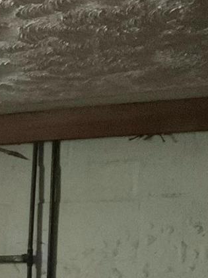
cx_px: -116
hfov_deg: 13.1
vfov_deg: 17.0
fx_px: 849
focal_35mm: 106
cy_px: 400
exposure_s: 1/17
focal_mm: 3
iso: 500
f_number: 1.8
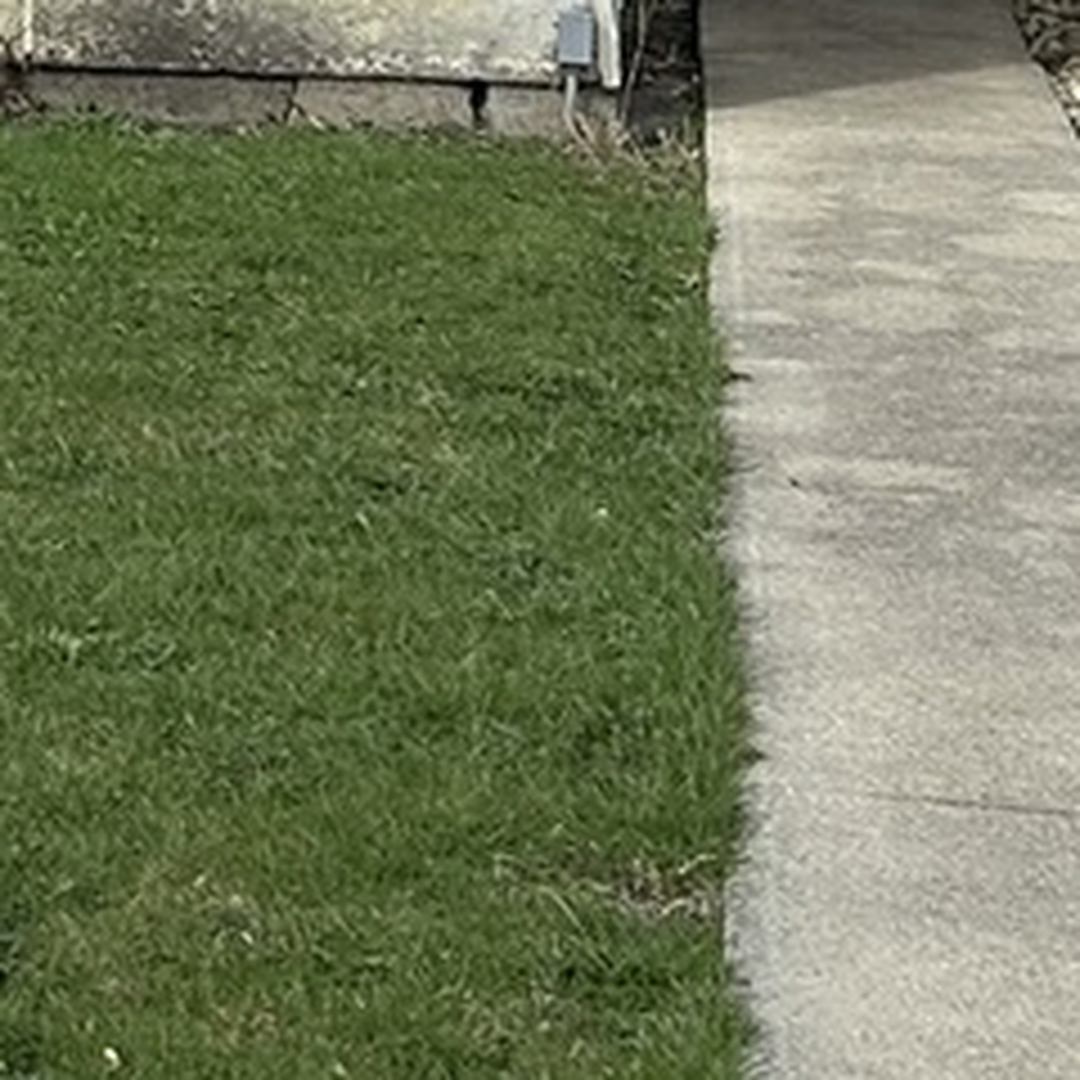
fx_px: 4871
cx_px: -1062
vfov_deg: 12.1
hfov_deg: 11.4
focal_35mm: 138
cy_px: -549
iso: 50
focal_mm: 5.7
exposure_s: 1/4444
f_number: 1.5
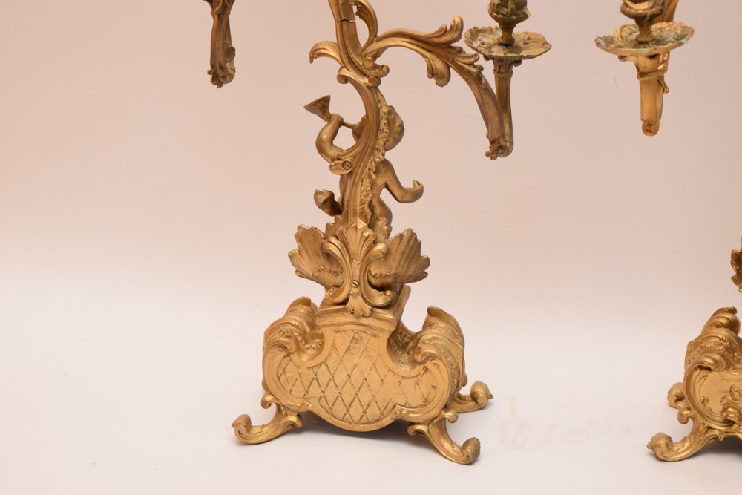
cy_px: 248
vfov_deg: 16.6
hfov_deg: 24.6
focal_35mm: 82
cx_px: 371
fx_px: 1701
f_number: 5.6
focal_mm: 55
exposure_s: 1/60
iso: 1800
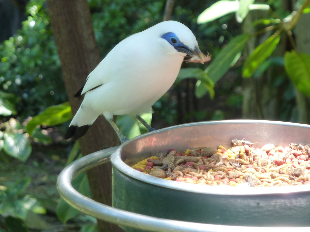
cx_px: 196
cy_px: 81
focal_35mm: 227
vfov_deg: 6.5
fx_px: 2033
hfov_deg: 8.7
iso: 125
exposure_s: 1/30
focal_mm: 27.8
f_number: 4.5
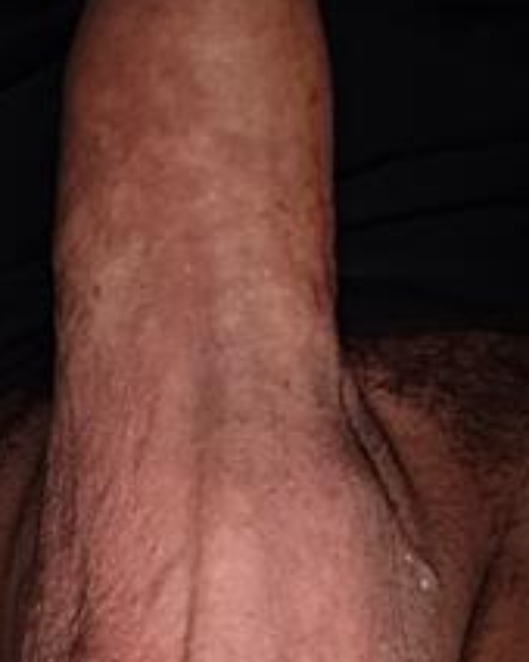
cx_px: 162
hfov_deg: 43.6
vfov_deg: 53.7
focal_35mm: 33
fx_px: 647
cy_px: 249
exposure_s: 1/25
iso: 640
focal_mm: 3.52
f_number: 2
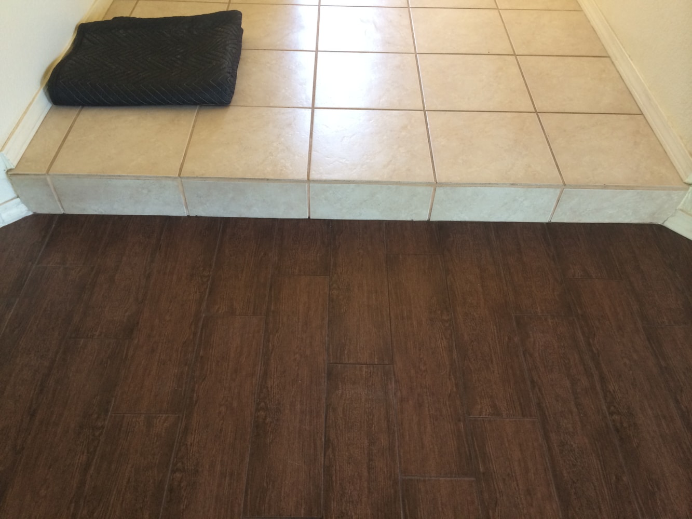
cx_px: 346
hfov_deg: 60.0
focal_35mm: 30
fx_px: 600
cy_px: 260
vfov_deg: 46.8
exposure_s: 1/30
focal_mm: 4.12
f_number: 2.2
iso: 125
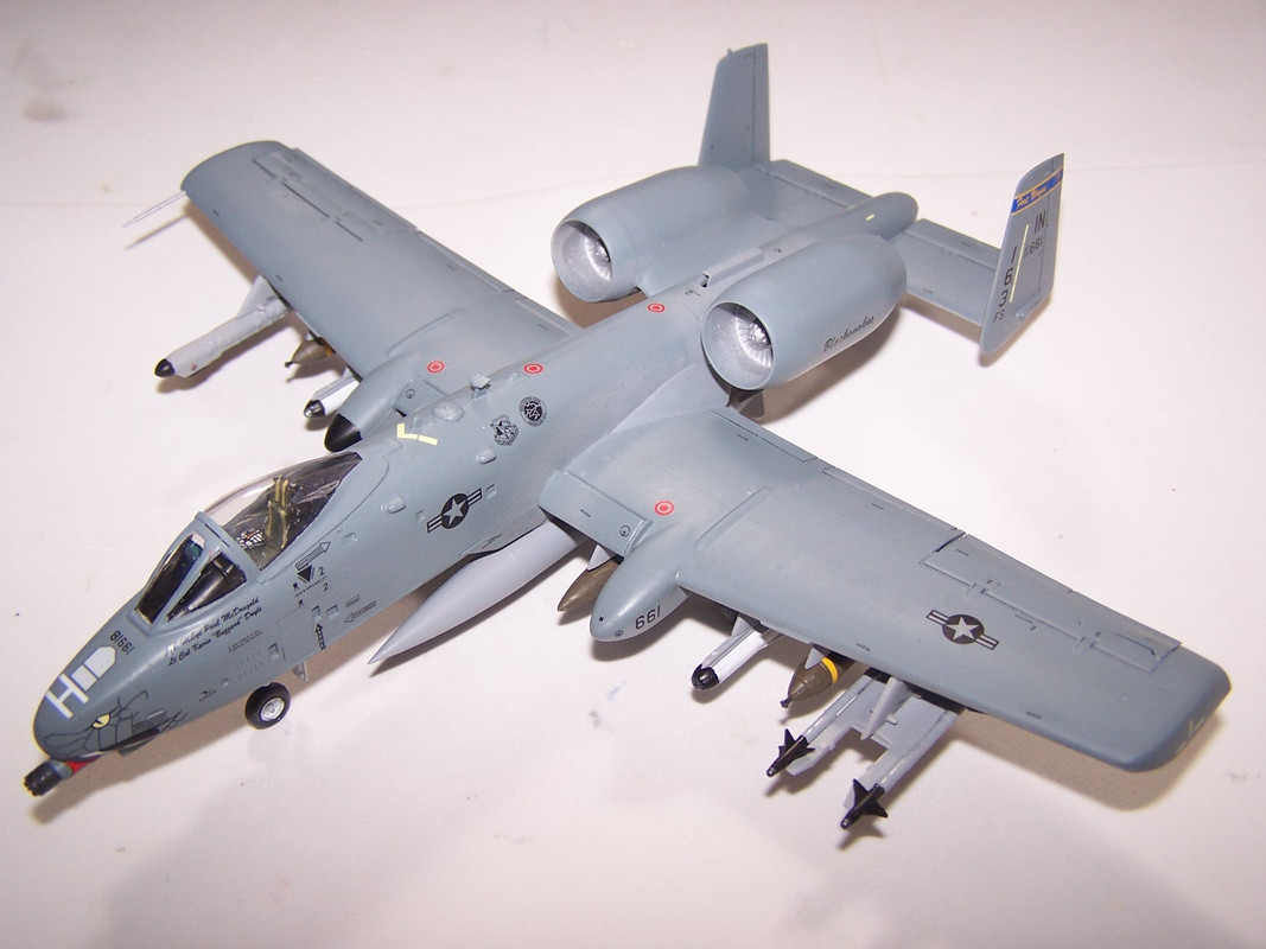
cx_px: 633
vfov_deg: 37.7
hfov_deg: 49.0
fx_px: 1390
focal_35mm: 38
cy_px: 474
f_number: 2.8
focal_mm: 6.3
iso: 80
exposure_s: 1/60
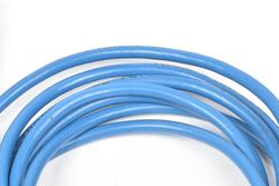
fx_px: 1527
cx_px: 130
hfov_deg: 10.4
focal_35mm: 197
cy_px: 168
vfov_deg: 6.9
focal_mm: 55
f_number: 13
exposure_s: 1/200
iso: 200
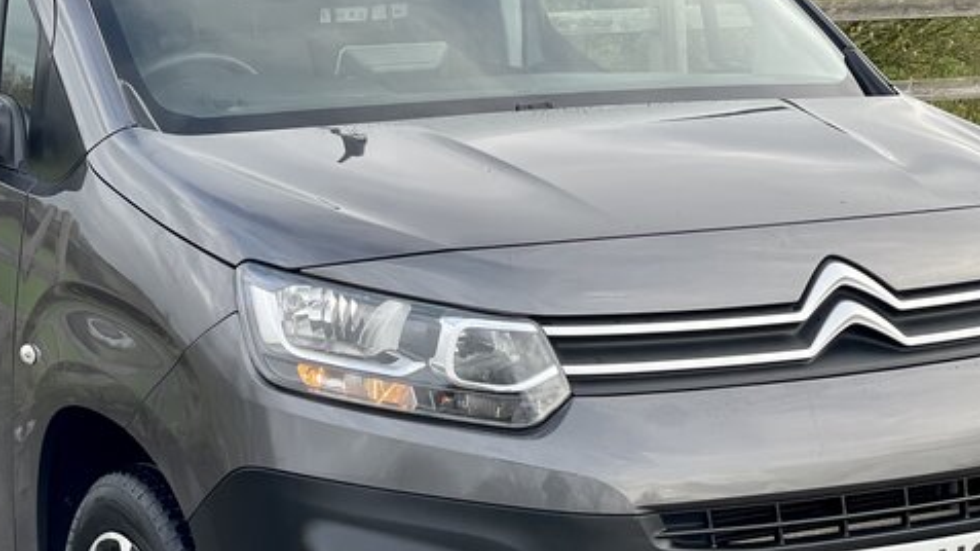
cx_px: 429
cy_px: 296
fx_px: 2468
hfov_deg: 22.4
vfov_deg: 12.7
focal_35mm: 95
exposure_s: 1/101
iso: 25
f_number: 2
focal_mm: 6
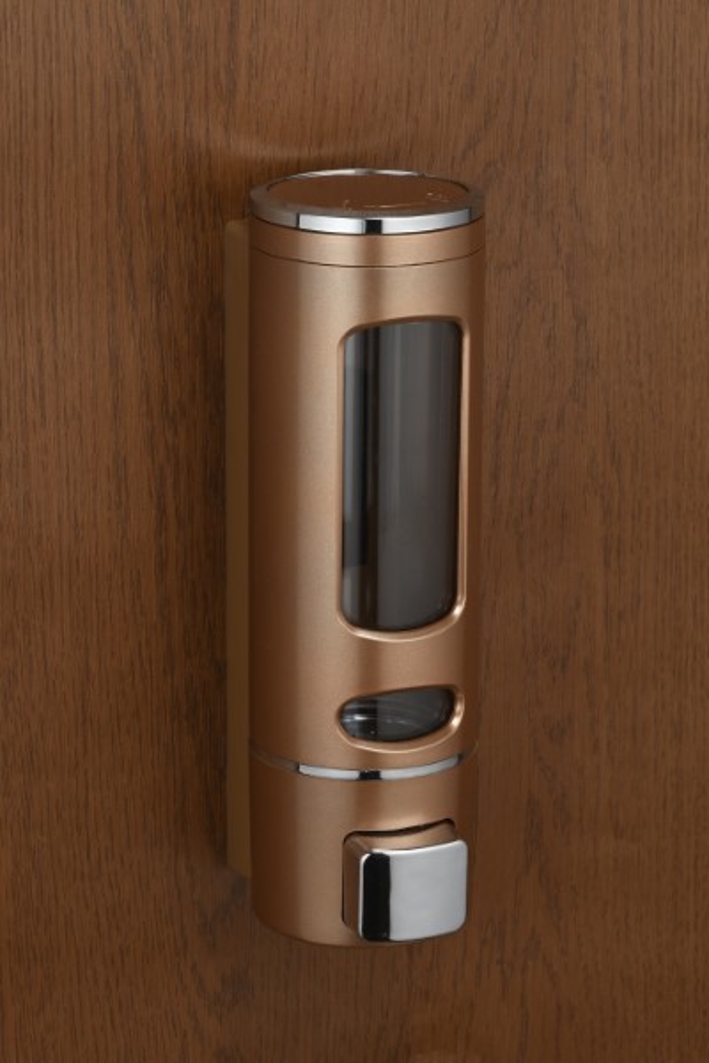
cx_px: 354
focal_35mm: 127
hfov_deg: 10.8
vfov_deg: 16.1
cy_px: 532
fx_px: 3751
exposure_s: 1/30
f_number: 16
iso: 100
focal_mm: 85
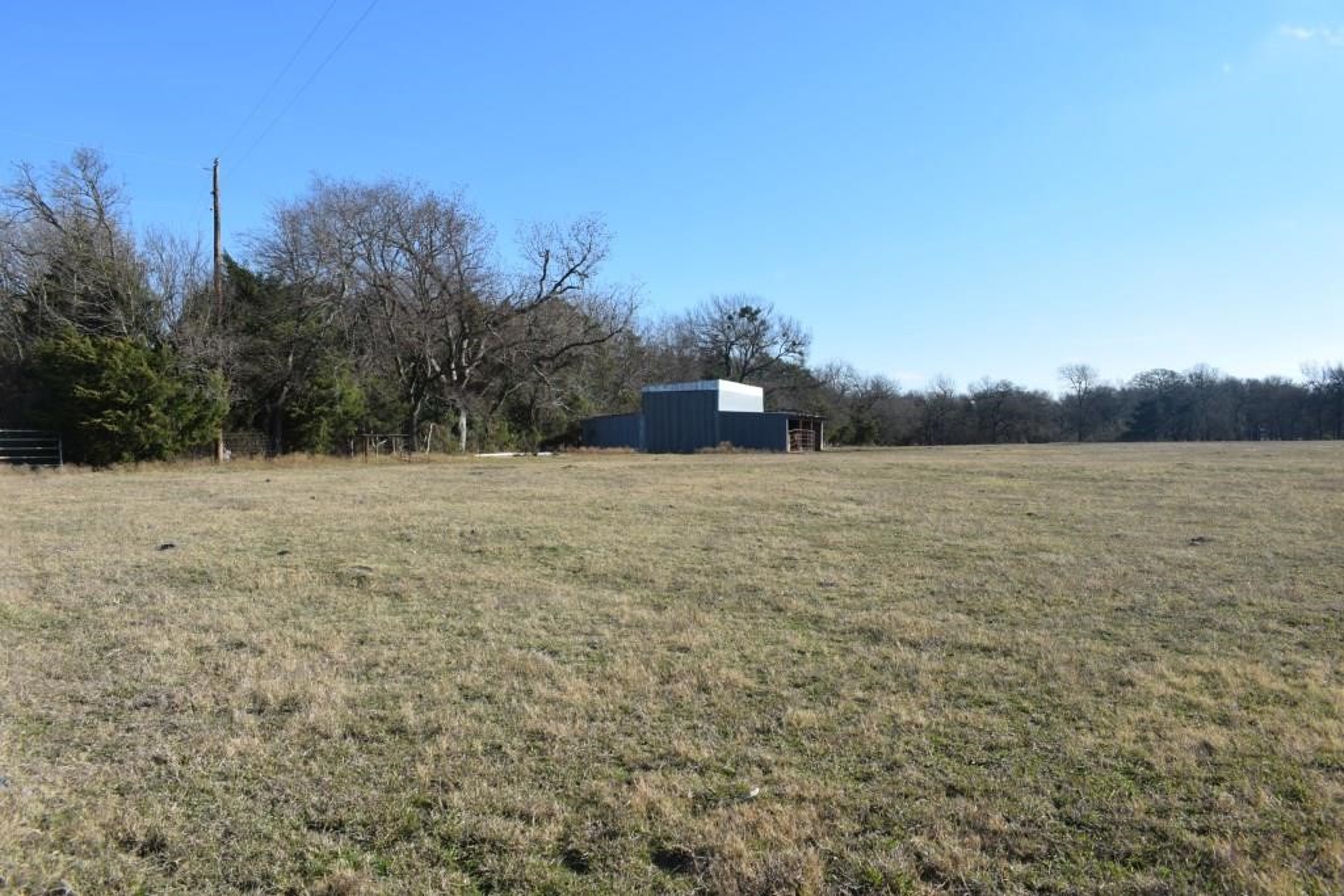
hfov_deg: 67.4
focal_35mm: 27
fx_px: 1008
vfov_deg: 47.9
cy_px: 448
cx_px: 672
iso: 200
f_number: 9
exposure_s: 1/320
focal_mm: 18
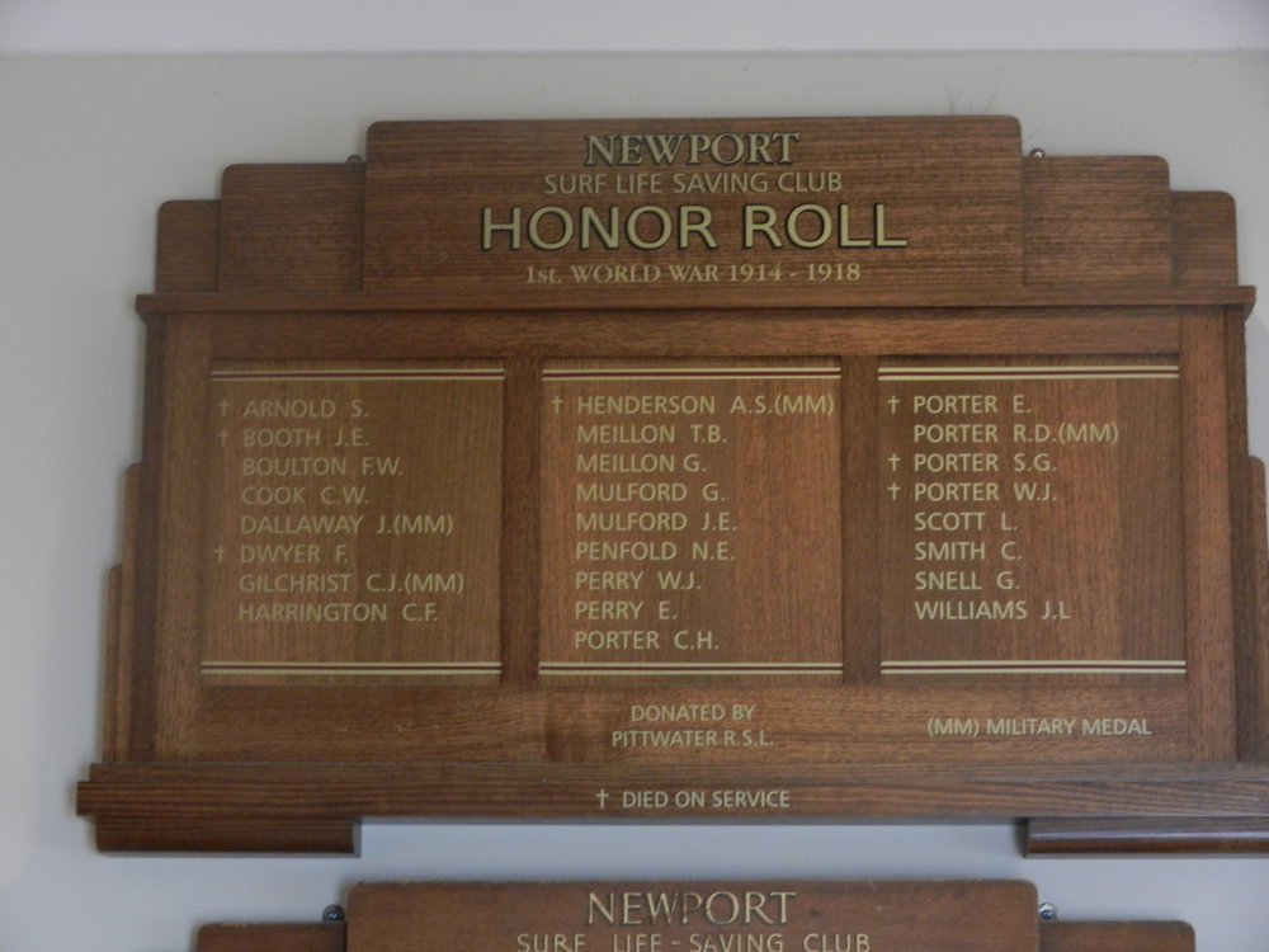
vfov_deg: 16.2
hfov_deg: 21.5
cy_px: 476
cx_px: 634
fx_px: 3336
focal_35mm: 91
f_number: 4.9
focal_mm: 16.3
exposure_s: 1/13
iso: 400
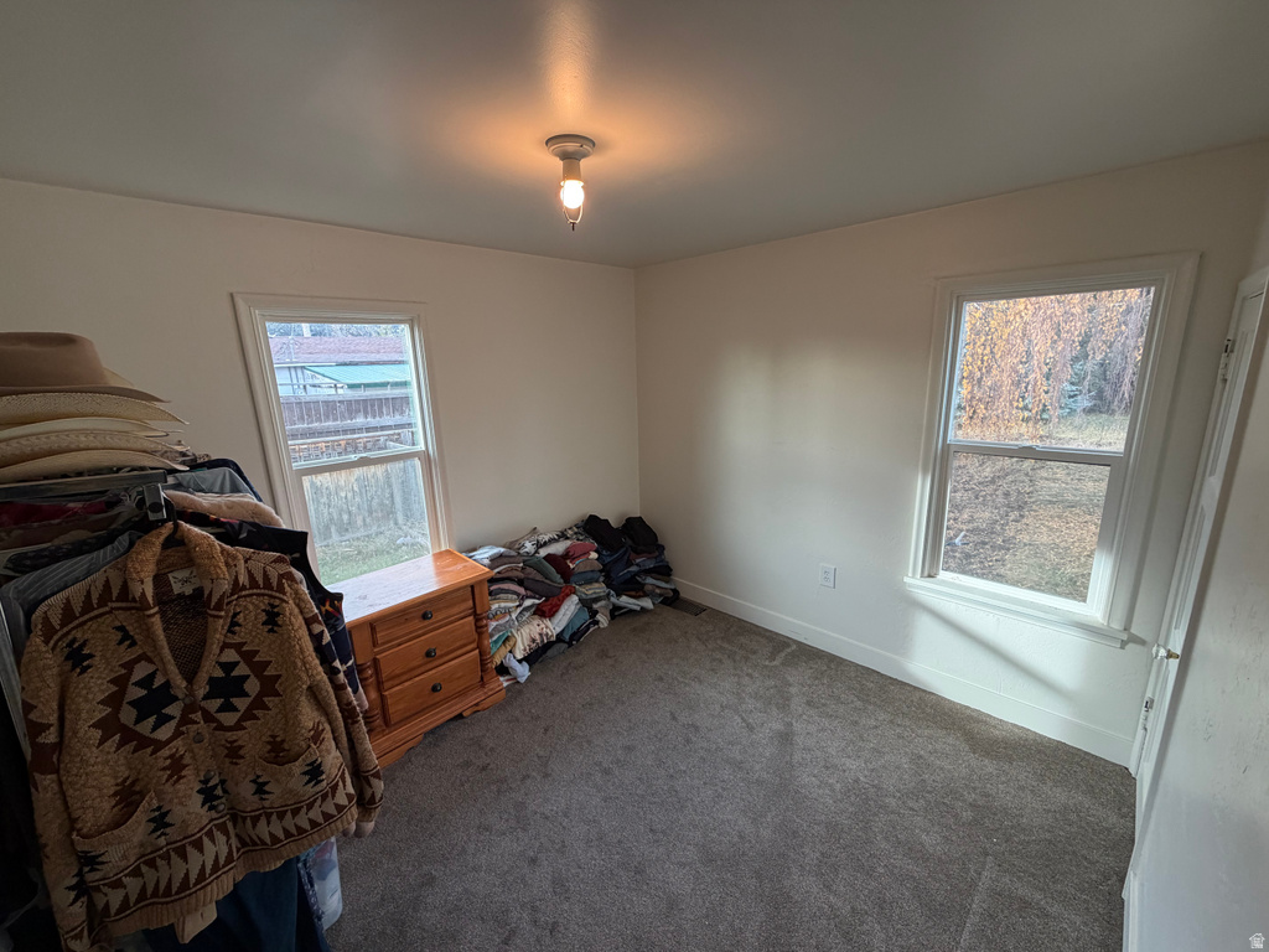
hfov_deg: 102.1
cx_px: 634
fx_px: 513
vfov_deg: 85.7
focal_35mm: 14
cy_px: 476
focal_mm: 2.22
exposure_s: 1/120
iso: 200
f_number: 2.2
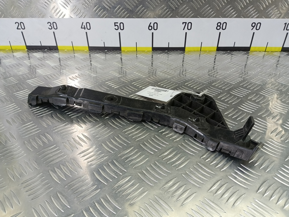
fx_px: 192
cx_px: 144
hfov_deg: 73.9
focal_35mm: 23
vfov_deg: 58.9
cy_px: 108
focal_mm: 4.11
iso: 116
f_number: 1.6
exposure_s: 1/50
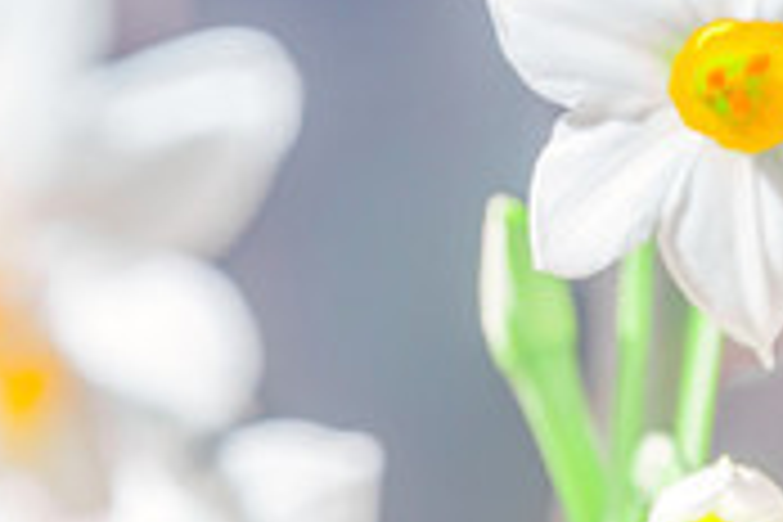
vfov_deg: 3.8
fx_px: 7876
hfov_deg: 5.7
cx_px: 482
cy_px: 256
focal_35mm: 362
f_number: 5.6
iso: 200
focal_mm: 105
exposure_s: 1/250
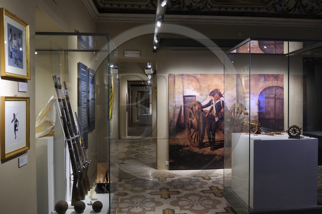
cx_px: 161
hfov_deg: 67.4
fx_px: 241
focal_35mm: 27
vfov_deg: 47.9
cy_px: 107
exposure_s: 1/40
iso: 800
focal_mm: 27
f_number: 4
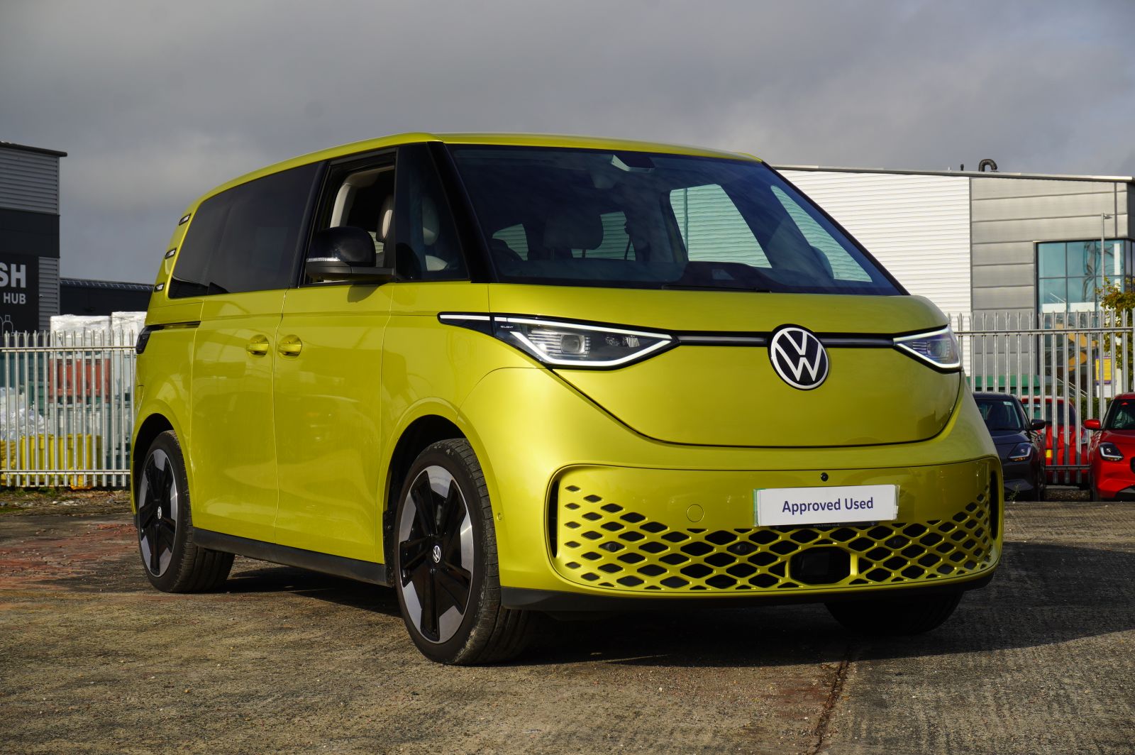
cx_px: 568
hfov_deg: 31.9
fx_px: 1985
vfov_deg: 21.5
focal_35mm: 63
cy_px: 378
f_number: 9.5
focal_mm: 42
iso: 100
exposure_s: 1/125
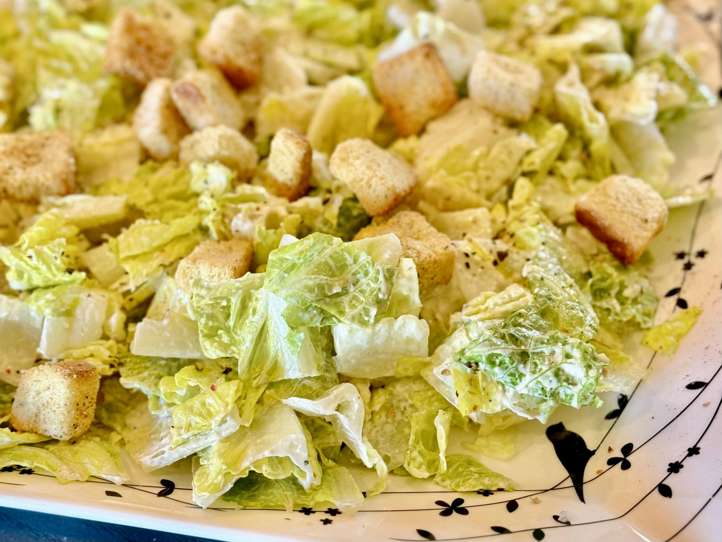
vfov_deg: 30.3
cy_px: 271
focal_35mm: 48
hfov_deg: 39.7
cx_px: 361
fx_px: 1001
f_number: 1.78
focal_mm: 6.86
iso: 100
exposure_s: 1/60
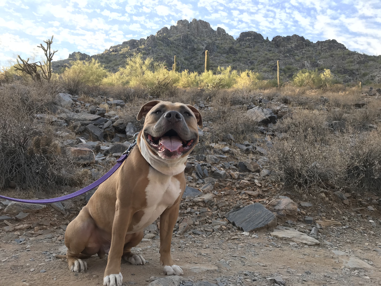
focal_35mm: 28
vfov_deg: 49.7
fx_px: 308
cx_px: 190
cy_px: 143
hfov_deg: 63.4
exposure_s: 1/251
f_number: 1.8
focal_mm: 3.99
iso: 20
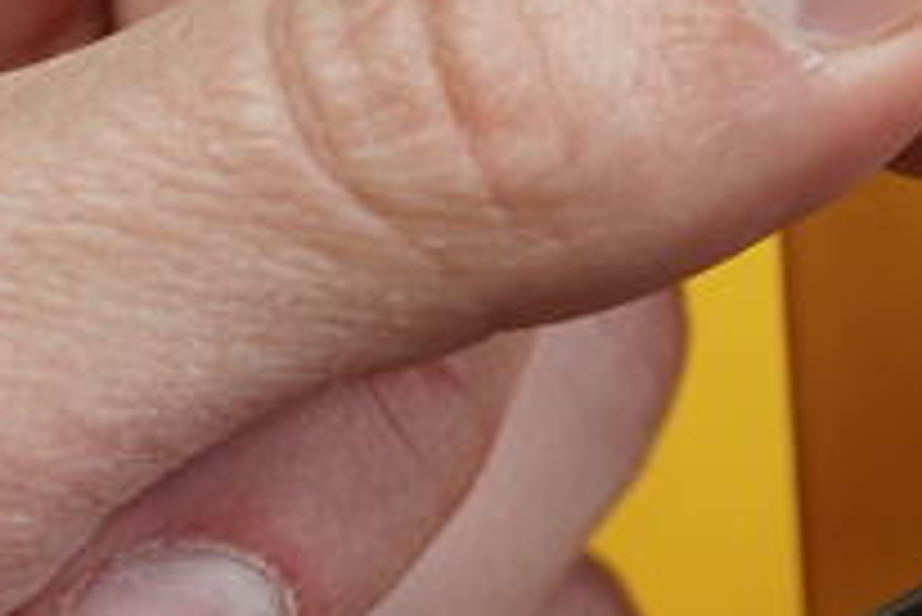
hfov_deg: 7.2
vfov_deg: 4.9
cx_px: 1300
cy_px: 67
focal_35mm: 283
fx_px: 7253
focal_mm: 70
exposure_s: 1/160
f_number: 7.1
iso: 1600
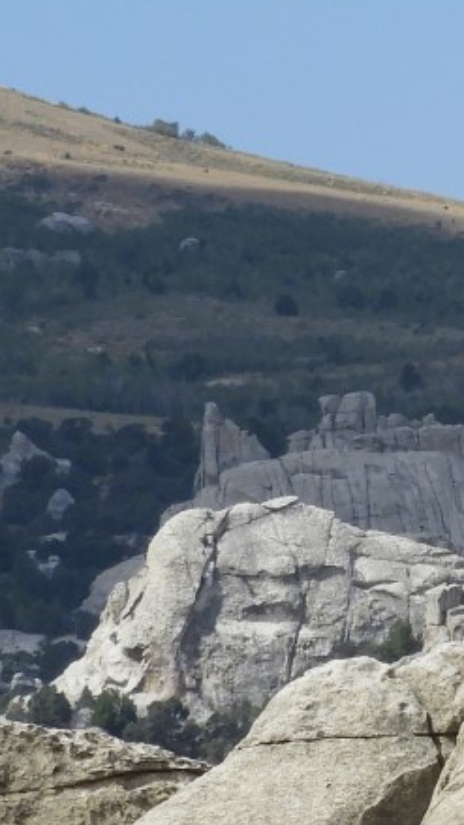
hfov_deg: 2.3
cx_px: 998
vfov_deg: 4.0
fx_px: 11722
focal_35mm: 536
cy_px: 511
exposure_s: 1/800
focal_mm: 26.9
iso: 100
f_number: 5.2
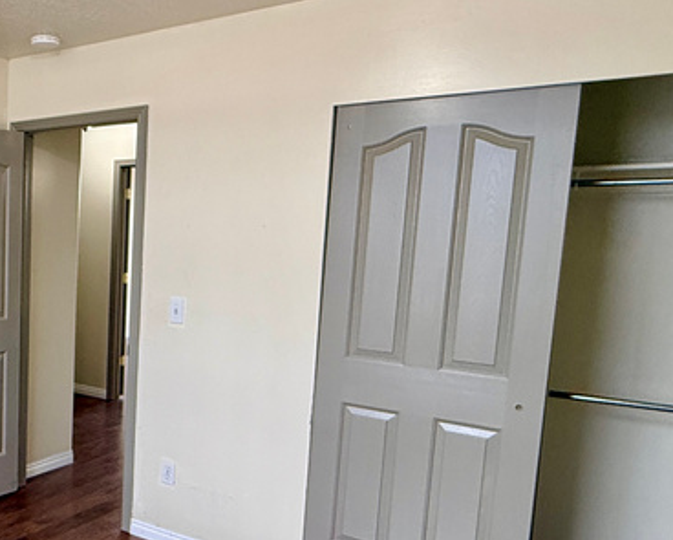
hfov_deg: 40.7
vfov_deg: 39.1
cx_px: -26
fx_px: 757
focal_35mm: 38
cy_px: 320
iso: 200
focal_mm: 2.22
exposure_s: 1/60
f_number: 2.2
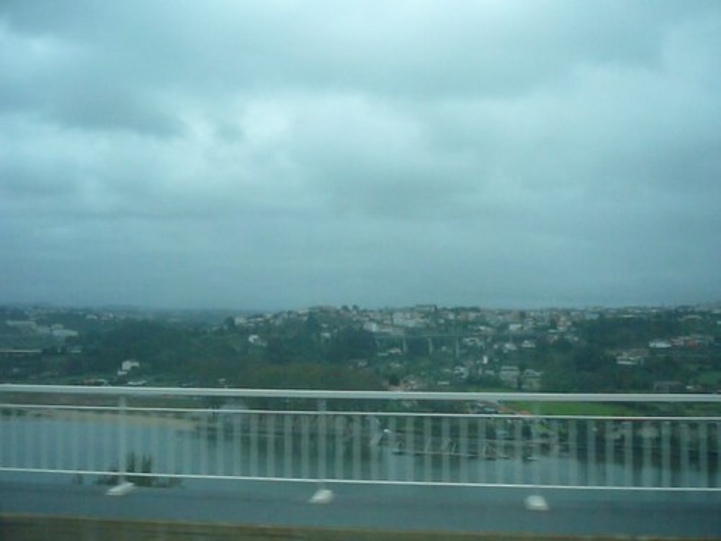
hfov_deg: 52.6
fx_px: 729
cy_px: 270
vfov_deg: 40.7
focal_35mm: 35
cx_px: 360
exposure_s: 1/250
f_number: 8
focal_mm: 5.8
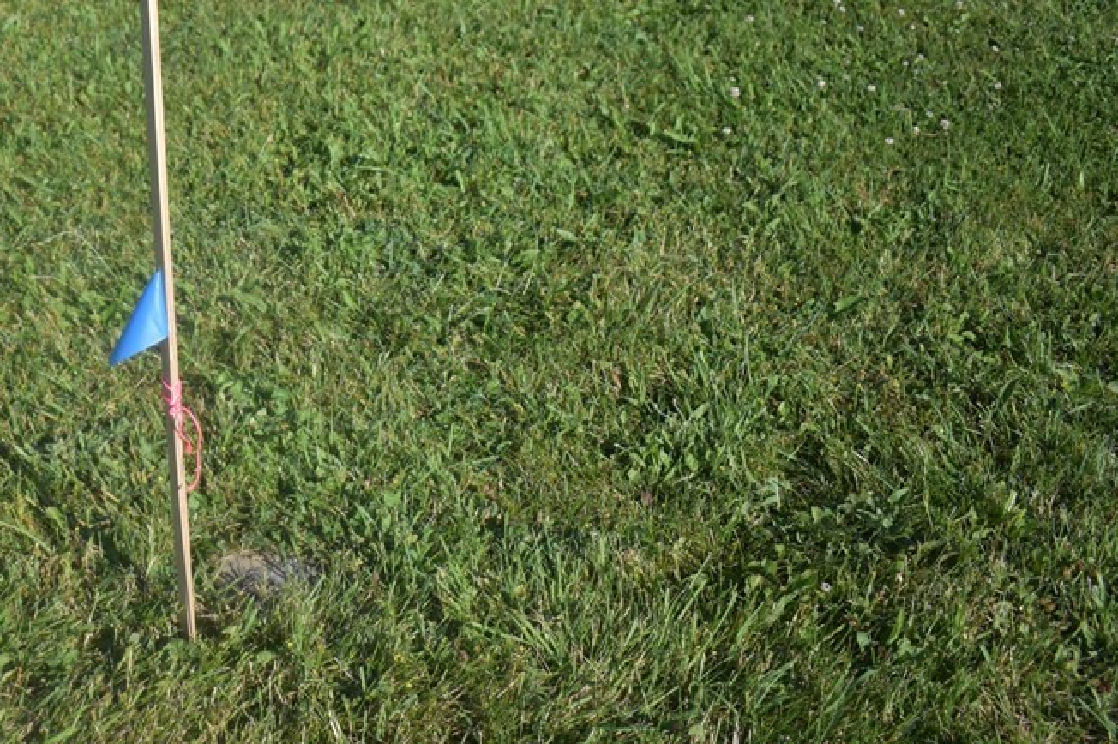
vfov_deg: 24.4
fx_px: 1707
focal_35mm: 55
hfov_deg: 35.0
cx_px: 204
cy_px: 209
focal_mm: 22
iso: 200
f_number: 3.8
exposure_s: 1/2000
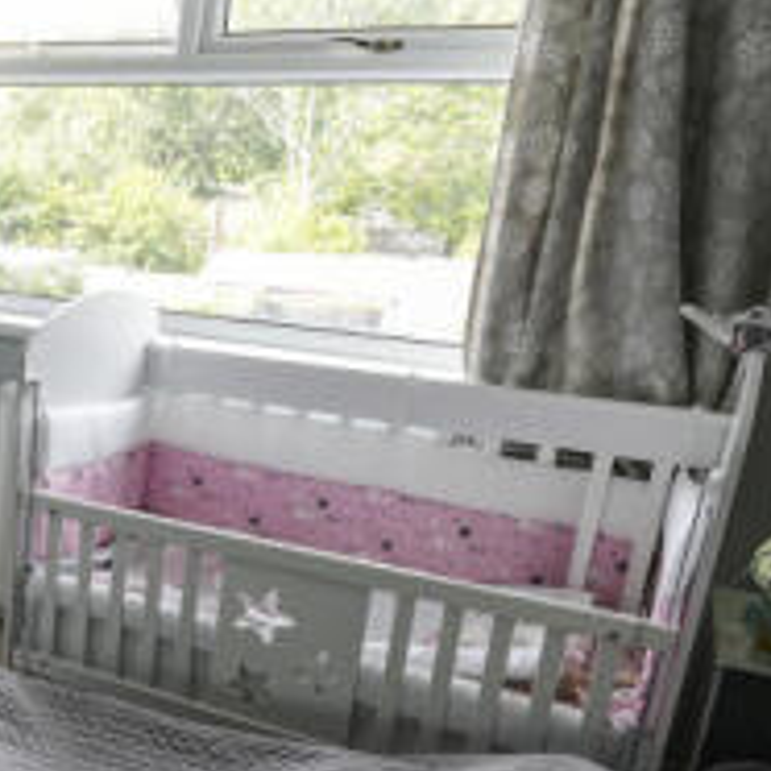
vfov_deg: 37.3
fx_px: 1134
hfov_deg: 30.9
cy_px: 495
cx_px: -184
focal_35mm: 45
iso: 400
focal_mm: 10
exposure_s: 1/160
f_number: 4
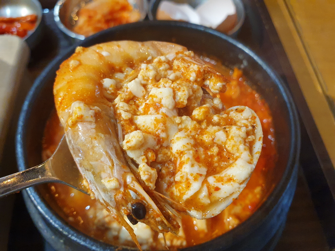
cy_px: 126
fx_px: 252
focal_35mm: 26
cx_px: 168
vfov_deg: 53.0
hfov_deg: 67.3
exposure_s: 1/60
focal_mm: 4.32
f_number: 2.4
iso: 400
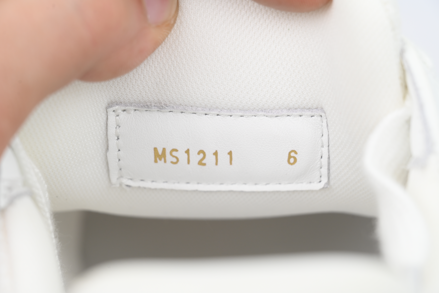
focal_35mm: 120
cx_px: 220
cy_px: 146
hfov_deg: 17.1
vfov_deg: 11.4
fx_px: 1463
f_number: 10
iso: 400
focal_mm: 120
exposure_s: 1/100
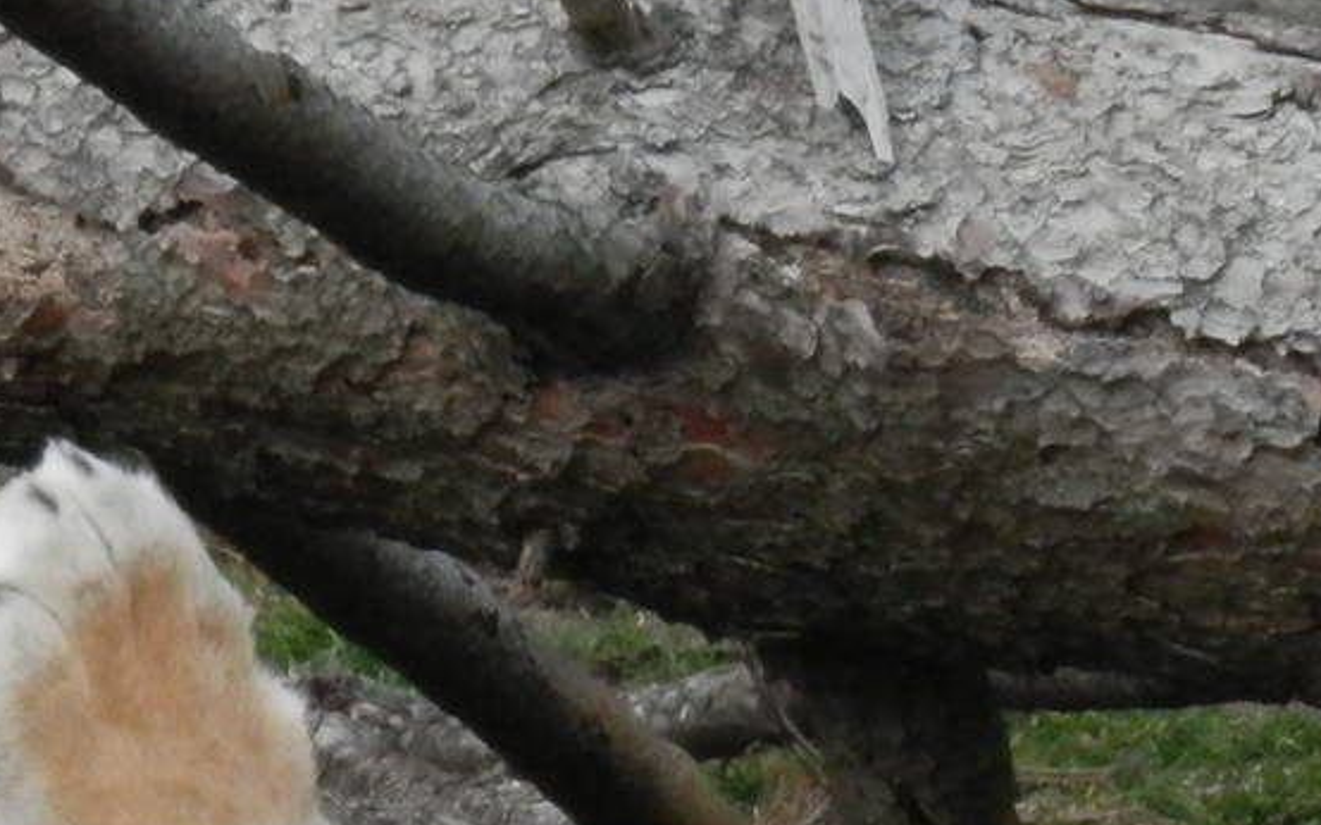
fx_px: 55143
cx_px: 176
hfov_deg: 1.4
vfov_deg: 0.9
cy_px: 1328
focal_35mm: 1532
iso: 500
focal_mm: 90
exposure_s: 1/500
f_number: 6.9
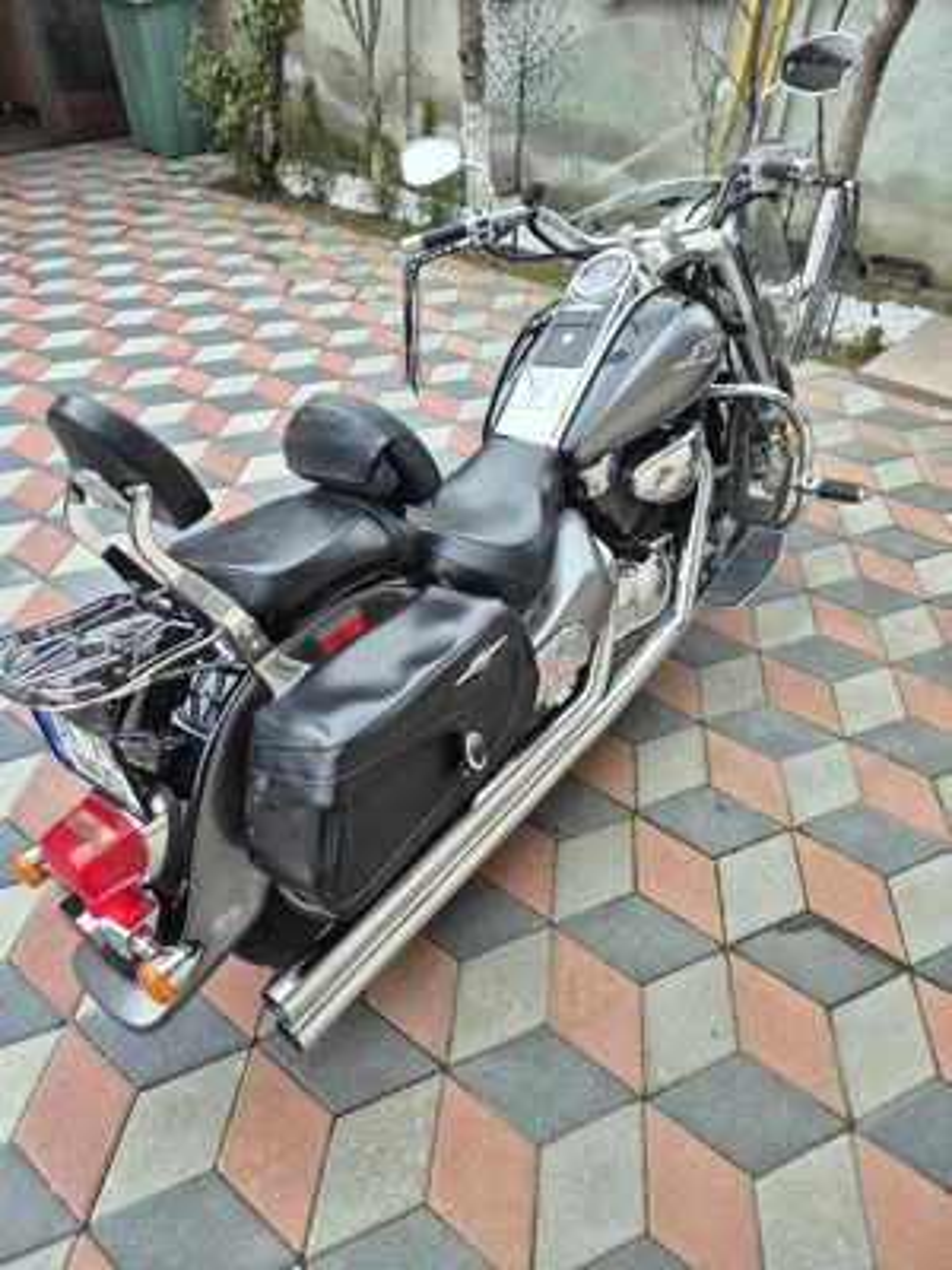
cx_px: 476
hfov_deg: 58.9
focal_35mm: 23
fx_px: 843
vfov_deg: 73.9
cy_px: 635
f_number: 1.8
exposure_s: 1/323
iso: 25
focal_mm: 5.4
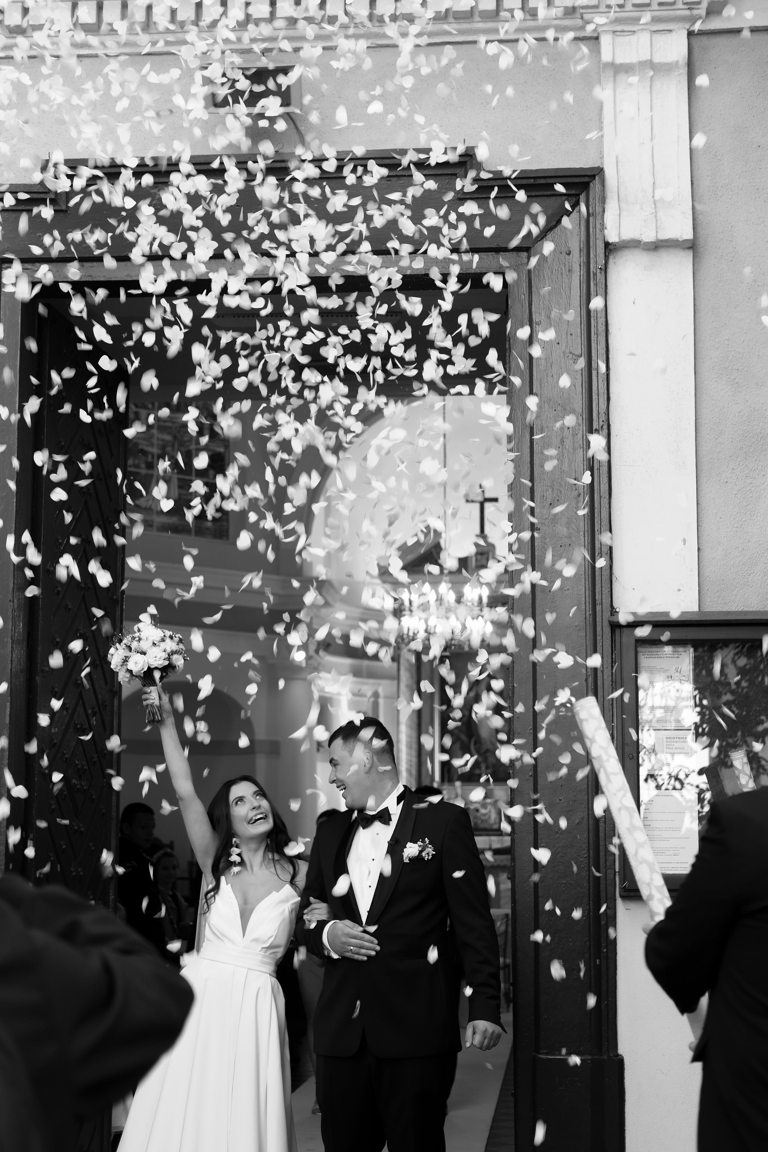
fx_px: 1696
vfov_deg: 37.5
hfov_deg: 25.5
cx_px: 384
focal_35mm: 53
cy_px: 576
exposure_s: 1/50
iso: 250
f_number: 2.5
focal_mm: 35
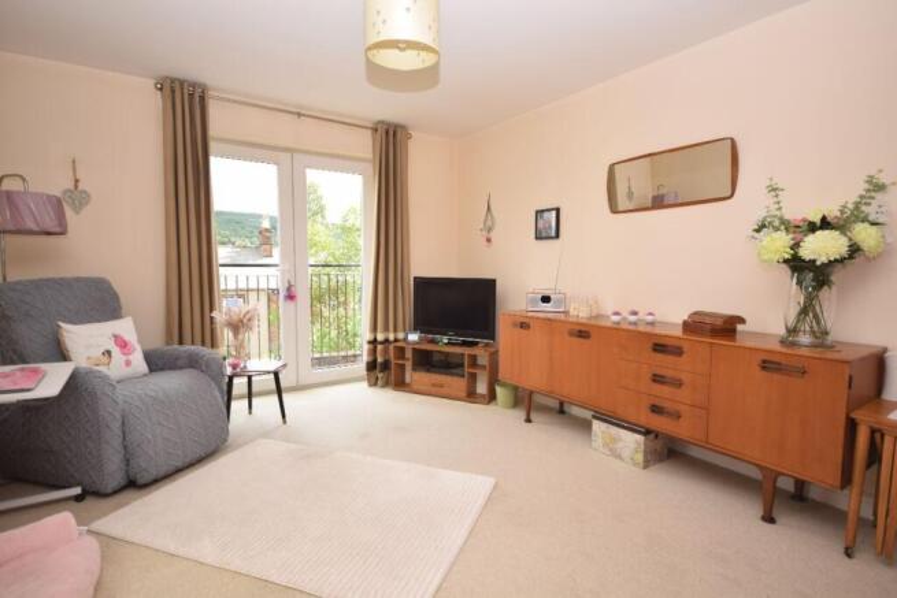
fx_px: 449
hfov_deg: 90.0
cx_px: 448
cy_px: 299
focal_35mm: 18
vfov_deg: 67.4
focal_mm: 12
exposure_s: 1/60
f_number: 4.5
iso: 100
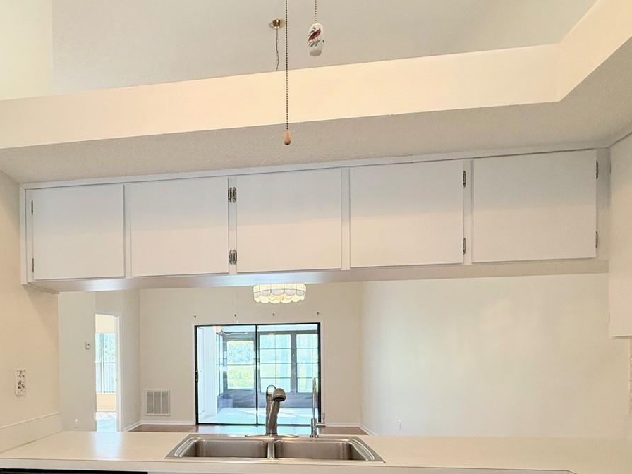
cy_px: 367
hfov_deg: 67.3
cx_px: 205
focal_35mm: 25
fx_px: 456
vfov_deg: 52.0
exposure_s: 1/120
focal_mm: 2.22
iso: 200
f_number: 2.2
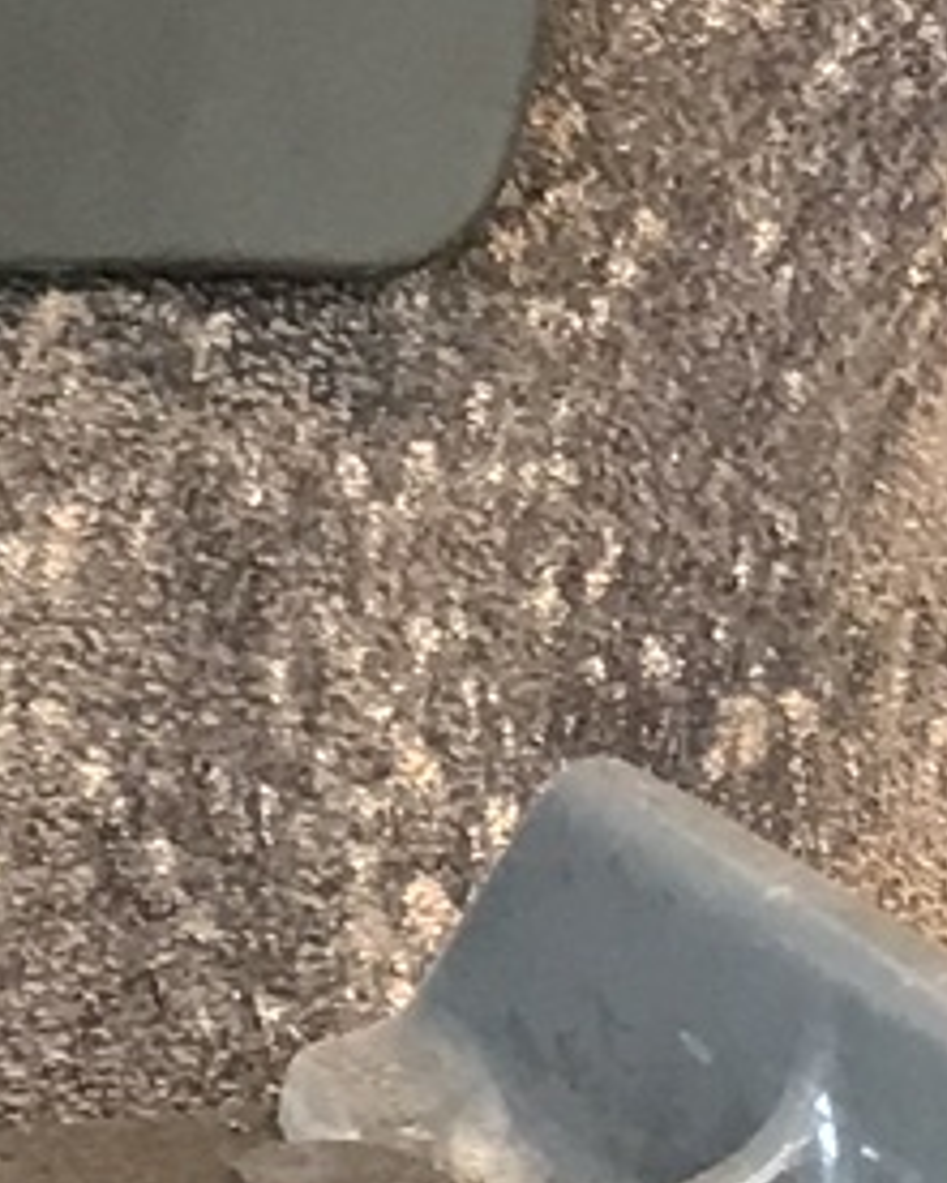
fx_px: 7108
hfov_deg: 7.5
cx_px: 1328
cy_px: 2255
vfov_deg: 9.0
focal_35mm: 203
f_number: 1.8
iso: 40
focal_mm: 3.99
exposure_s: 1/17
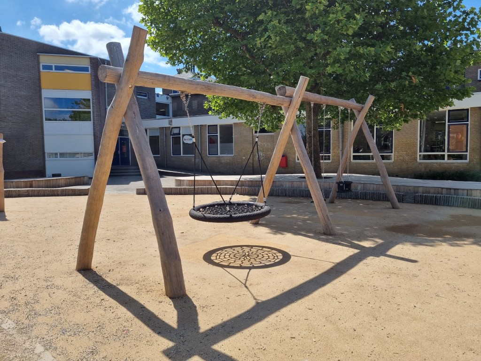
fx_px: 361
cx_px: 240
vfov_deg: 53.1
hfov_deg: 67.3
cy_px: 180
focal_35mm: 26
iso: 50
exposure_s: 1/2496
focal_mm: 5.4
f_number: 1.8
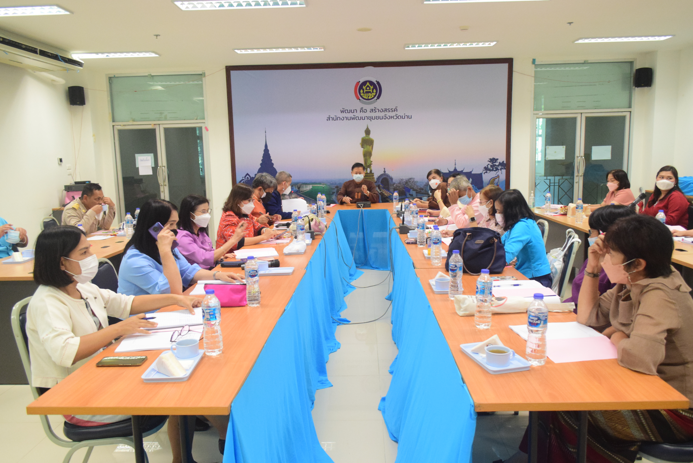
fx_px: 520
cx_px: 346
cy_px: 232
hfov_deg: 67.4
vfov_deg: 48.0
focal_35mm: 27
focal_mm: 18
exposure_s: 1/160
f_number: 5
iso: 2500
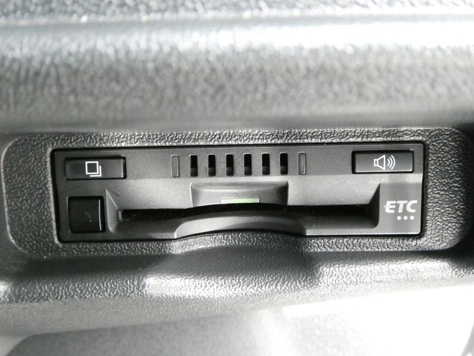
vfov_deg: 38.7
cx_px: 234
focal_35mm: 37
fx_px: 507
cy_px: 176
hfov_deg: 50.1
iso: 1600
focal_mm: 6.3
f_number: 4
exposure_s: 1/60
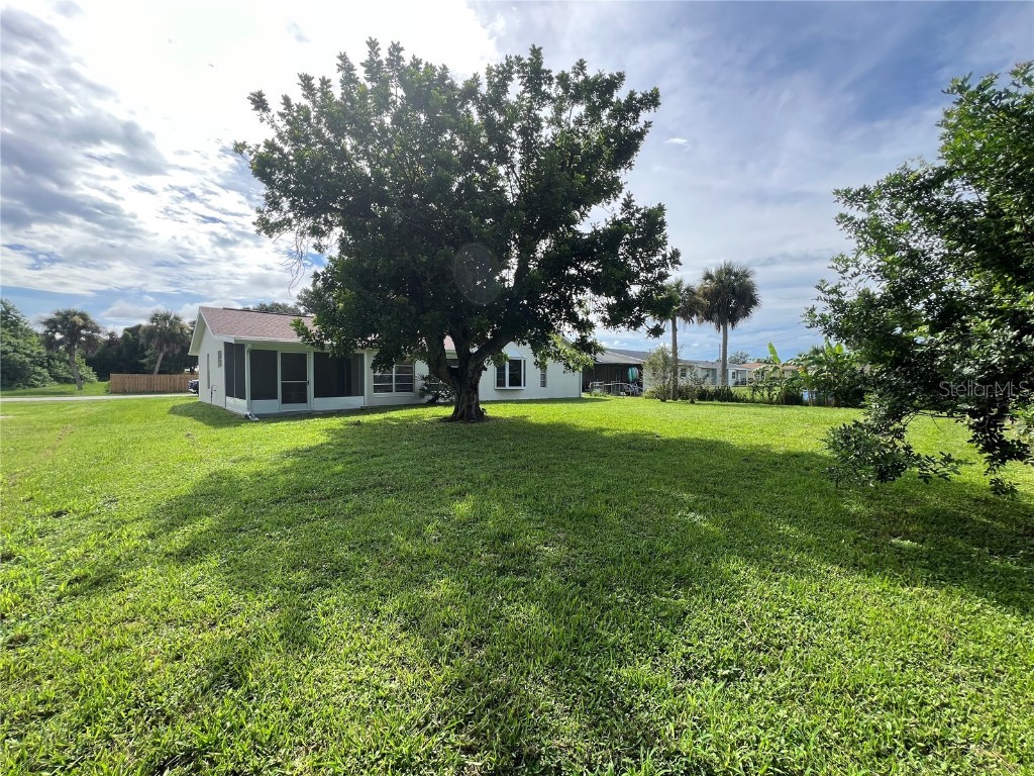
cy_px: 388
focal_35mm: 13
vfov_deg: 89.9
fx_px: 388
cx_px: 517
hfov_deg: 106.2
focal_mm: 1.57
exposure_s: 1/533
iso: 32
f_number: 1.8
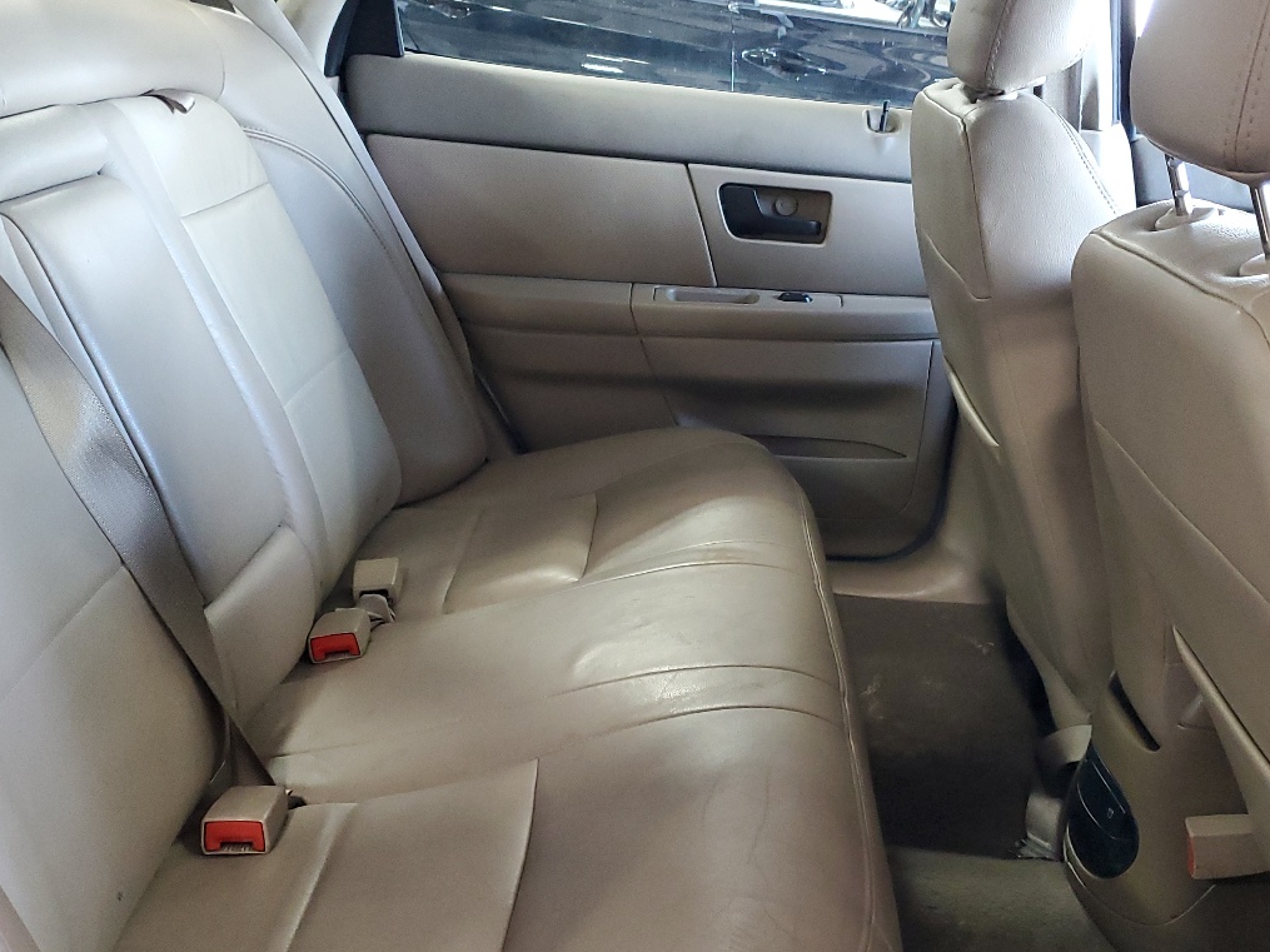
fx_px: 1504
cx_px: 724
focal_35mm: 41
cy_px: 651
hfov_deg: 45.7
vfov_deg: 34.7
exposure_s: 1/60.2
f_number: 1.5
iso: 300
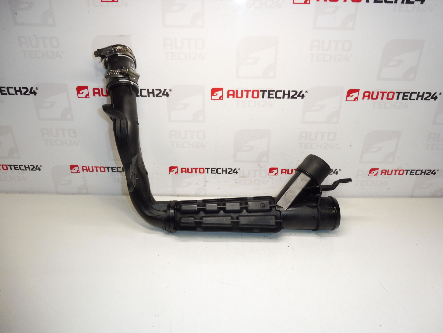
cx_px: 222
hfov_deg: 71.6
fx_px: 307
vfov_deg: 56.8
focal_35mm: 24
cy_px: 166
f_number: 3.5
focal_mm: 4.3
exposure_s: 1/125
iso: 200
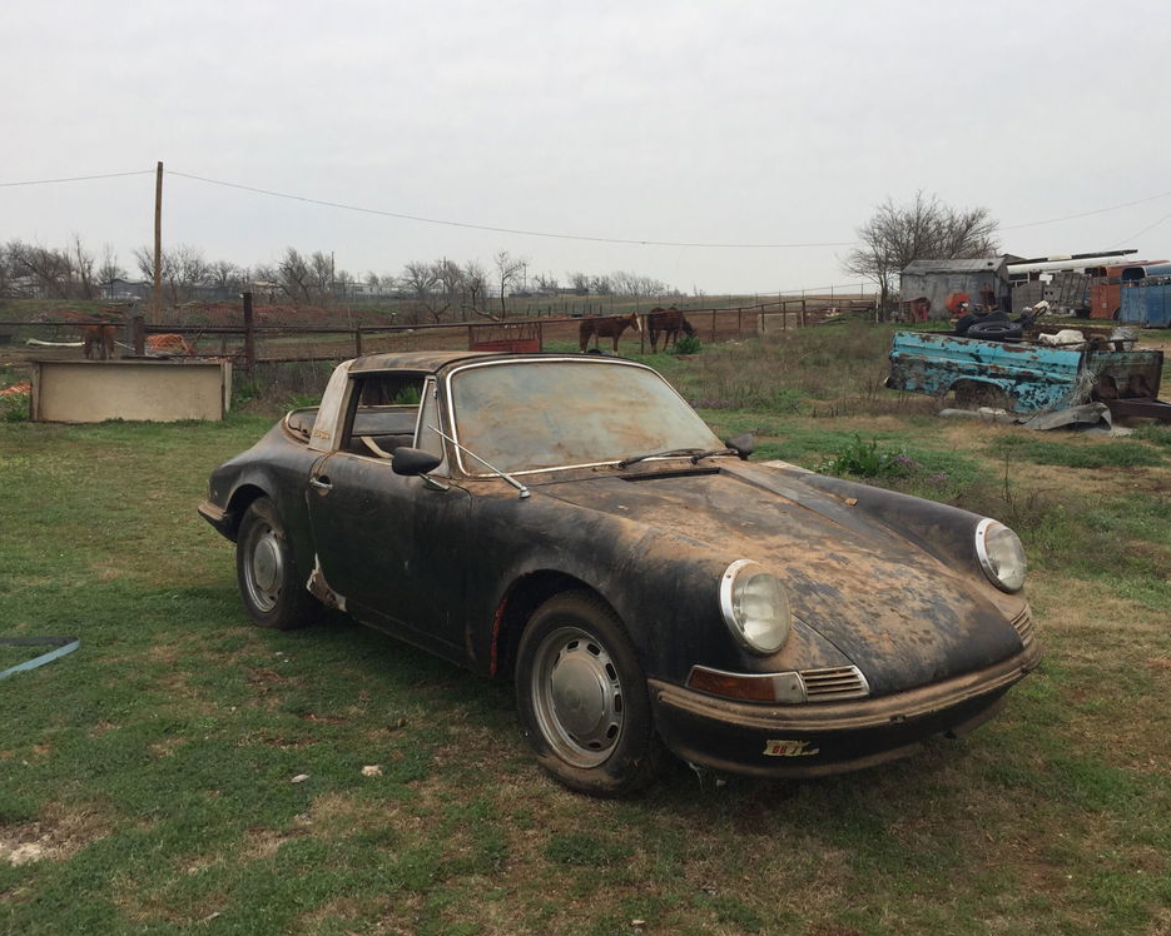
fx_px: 1074
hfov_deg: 57.1
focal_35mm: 31
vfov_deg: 47.1
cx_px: 639
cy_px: 469
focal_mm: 4.15
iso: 32
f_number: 2.2
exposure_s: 1/225
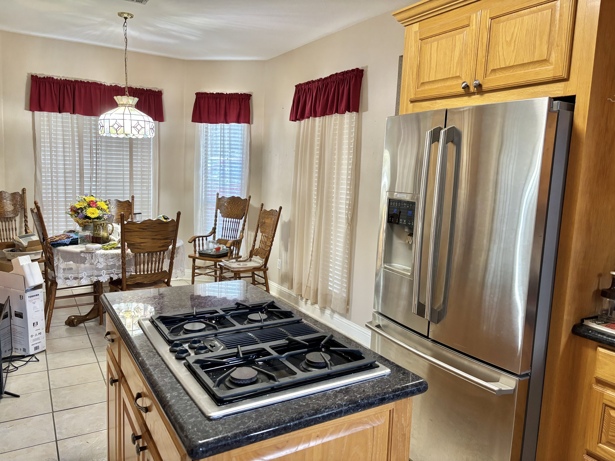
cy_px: 230
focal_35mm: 26
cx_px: 308
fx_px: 462
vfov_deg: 53.1
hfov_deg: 67.3
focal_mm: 5.96
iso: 250
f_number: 1.6
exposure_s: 1/60
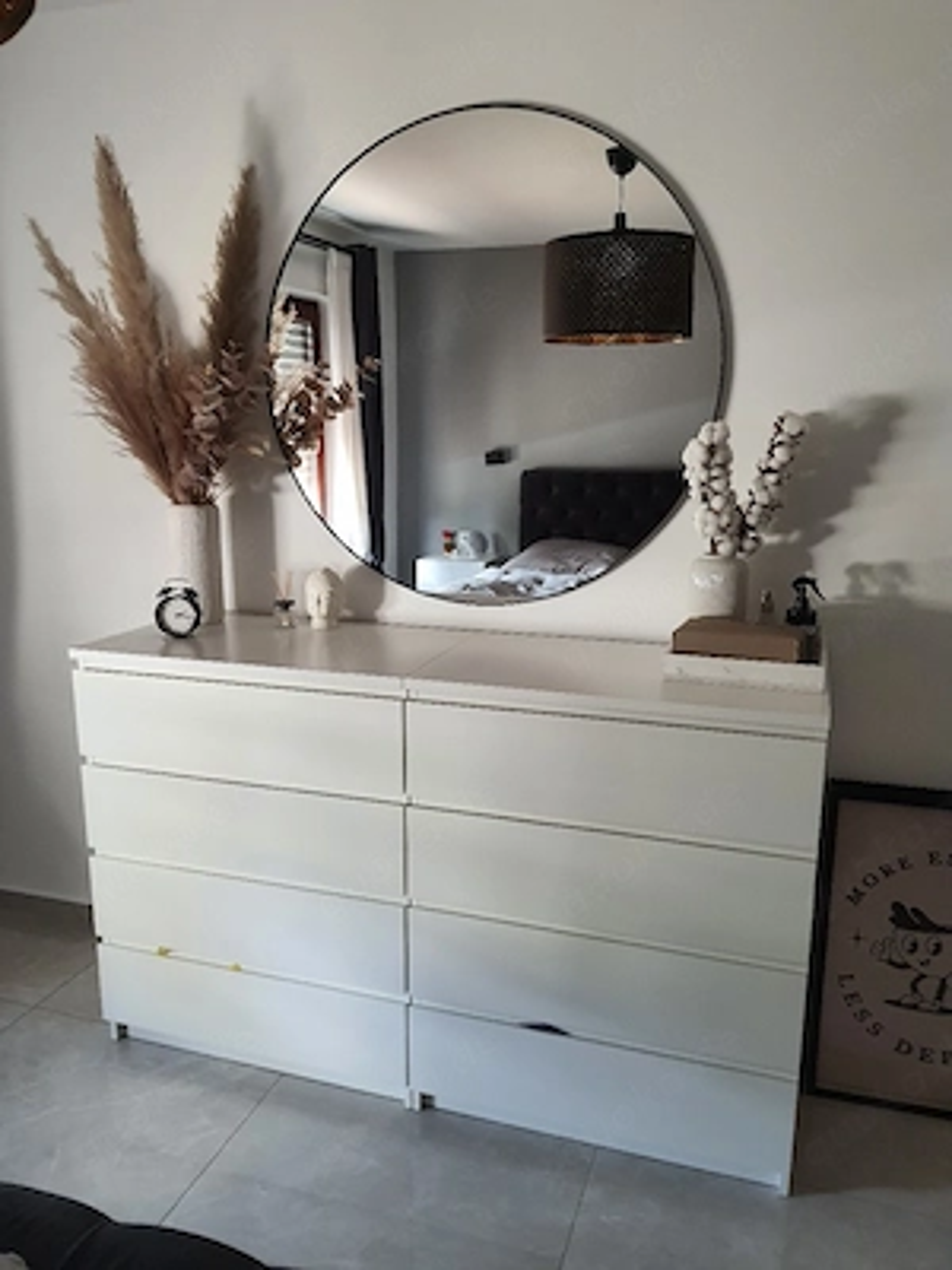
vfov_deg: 67.3
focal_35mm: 26
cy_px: 635
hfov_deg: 53.1
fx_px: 953
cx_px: 476
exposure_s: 1/50
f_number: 1.7
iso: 200
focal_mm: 4.32
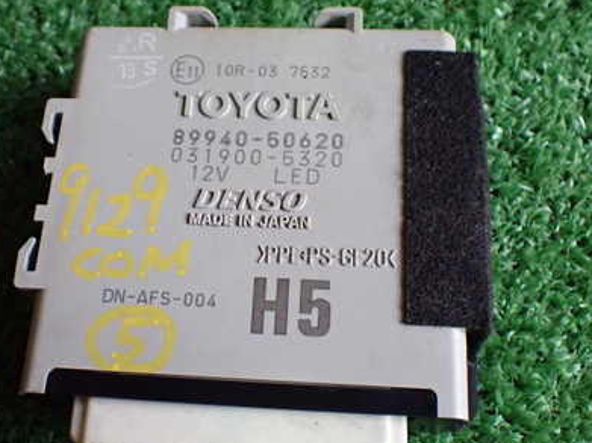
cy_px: 225
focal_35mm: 46
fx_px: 786
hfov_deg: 41.1
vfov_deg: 31.5
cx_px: 239
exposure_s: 1/125
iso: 640
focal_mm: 5.4
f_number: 2.3
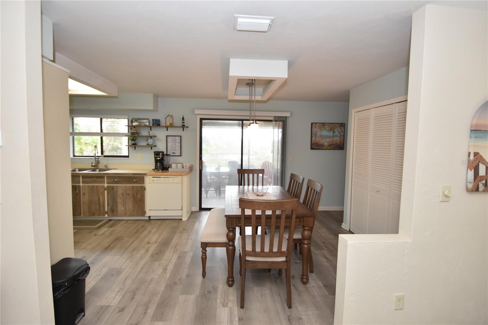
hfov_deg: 95.0
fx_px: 224
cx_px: 244
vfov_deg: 72.0
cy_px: 162
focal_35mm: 16
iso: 220
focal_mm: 11
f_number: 4
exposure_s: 1/60
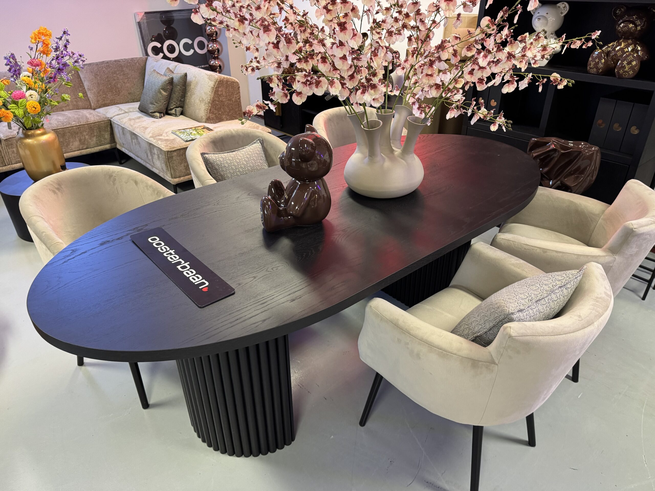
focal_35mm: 24
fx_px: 454
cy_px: 246
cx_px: 328
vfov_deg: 56.8
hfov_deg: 71.6
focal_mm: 6.76
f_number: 1.78
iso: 320
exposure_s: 1/50
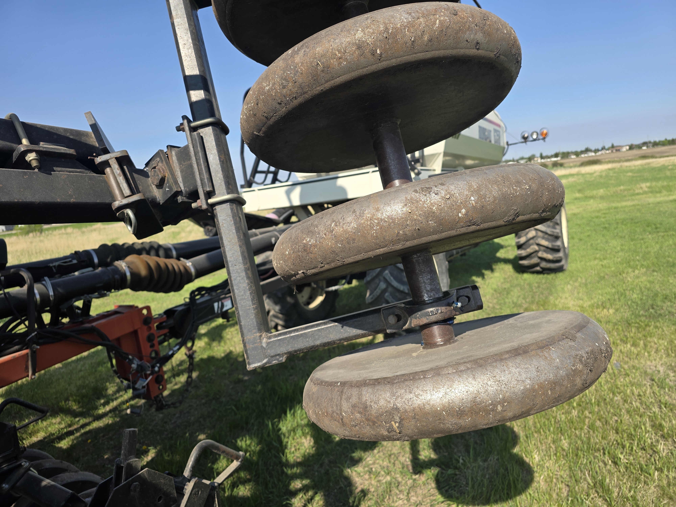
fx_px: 449
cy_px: 254
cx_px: 338
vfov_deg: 58.9
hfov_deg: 73.9
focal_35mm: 23
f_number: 1.7
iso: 12
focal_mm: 6.3
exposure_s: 1/626
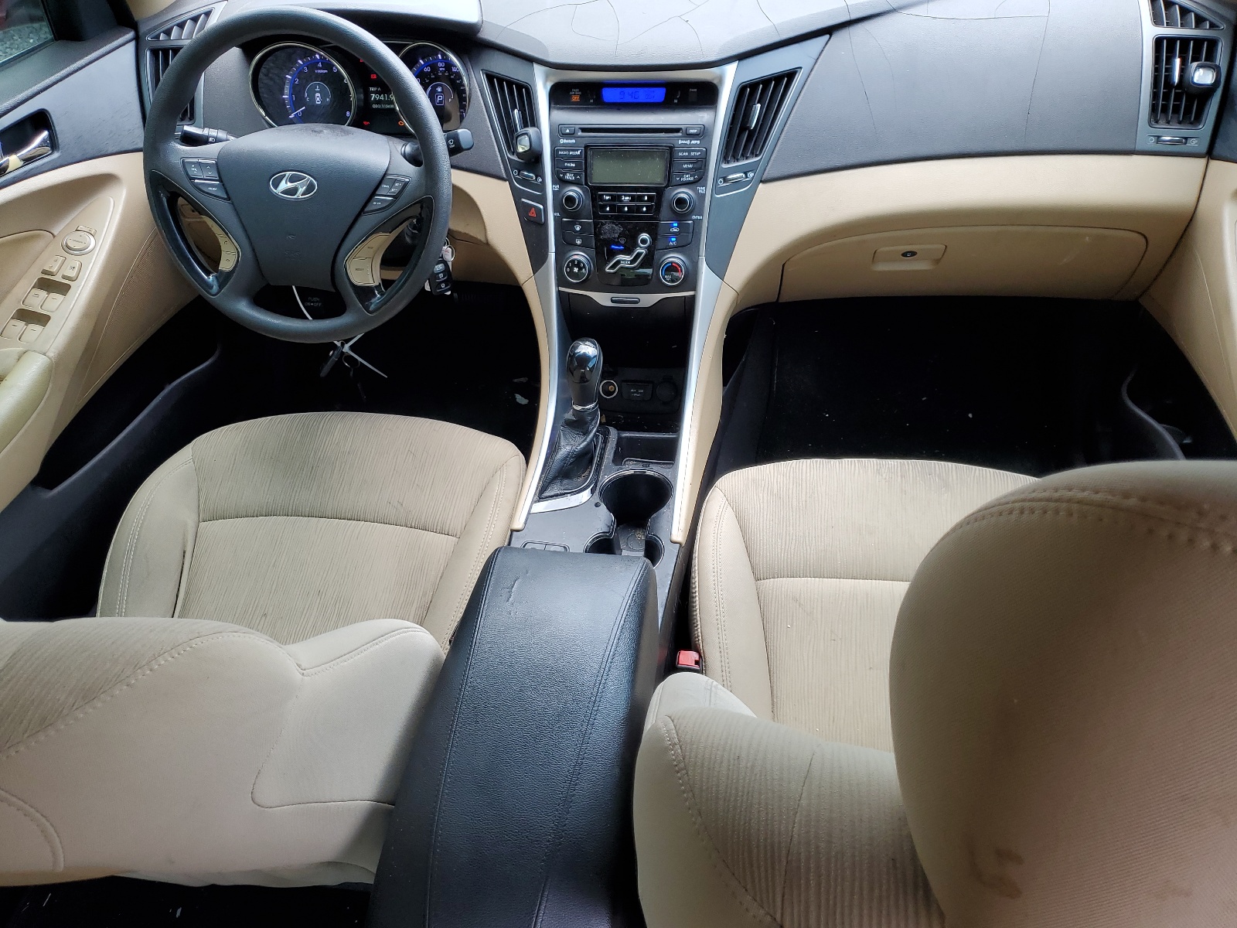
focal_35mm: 26
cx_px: 618
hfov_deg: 67.3
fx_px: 929
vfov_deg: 53.1
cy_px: 464
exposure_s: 1/120
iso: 55
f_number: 1.5
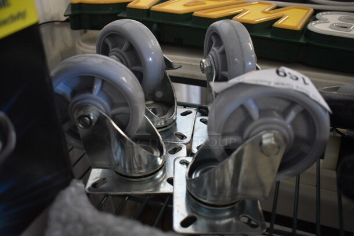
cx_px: 177
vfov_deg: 40.1
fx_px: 325
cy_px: 118
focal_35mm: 33
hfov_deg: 57.2
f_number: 3.8
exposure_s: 1/125
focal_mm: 22
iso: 2000
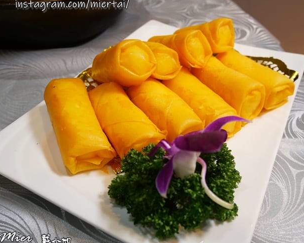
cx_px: 164
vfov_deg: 45.8
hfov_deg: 55.6
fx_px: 288
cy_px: 122
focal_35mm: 32
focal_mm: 15
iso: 400
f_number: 3.8
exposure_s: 1/60
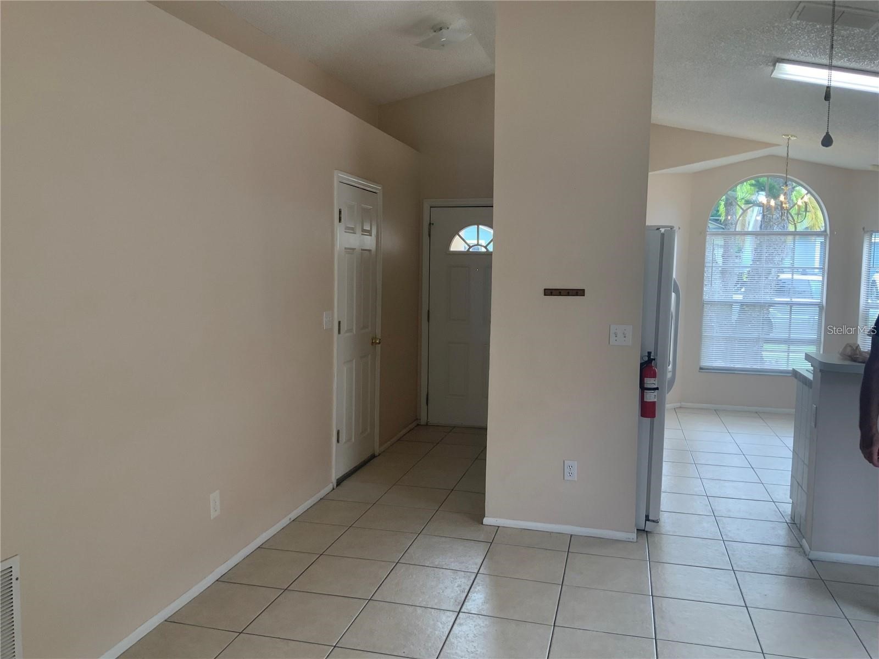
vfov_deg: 48.2
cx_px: 440
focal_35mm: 29
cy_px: 330
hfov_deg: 61.7
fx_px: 736
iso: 64
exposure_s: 1/120
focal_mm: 3
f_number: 1.8
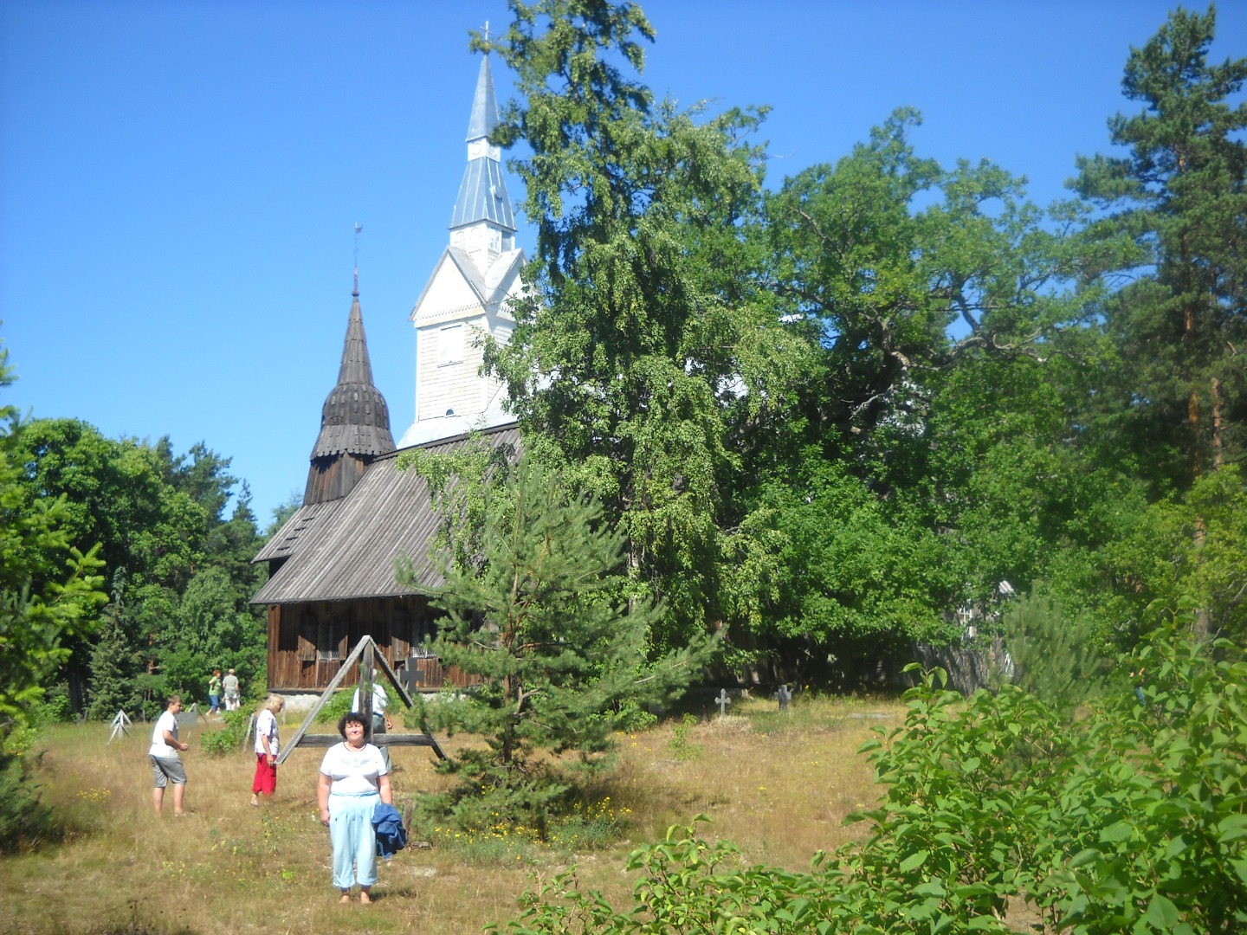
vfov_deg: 35.1
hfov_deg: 45.8
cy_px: 468
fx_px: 1477
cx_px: 624
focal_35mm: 41
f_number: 5.5
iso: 64
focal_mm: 6.72
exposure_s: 1/154
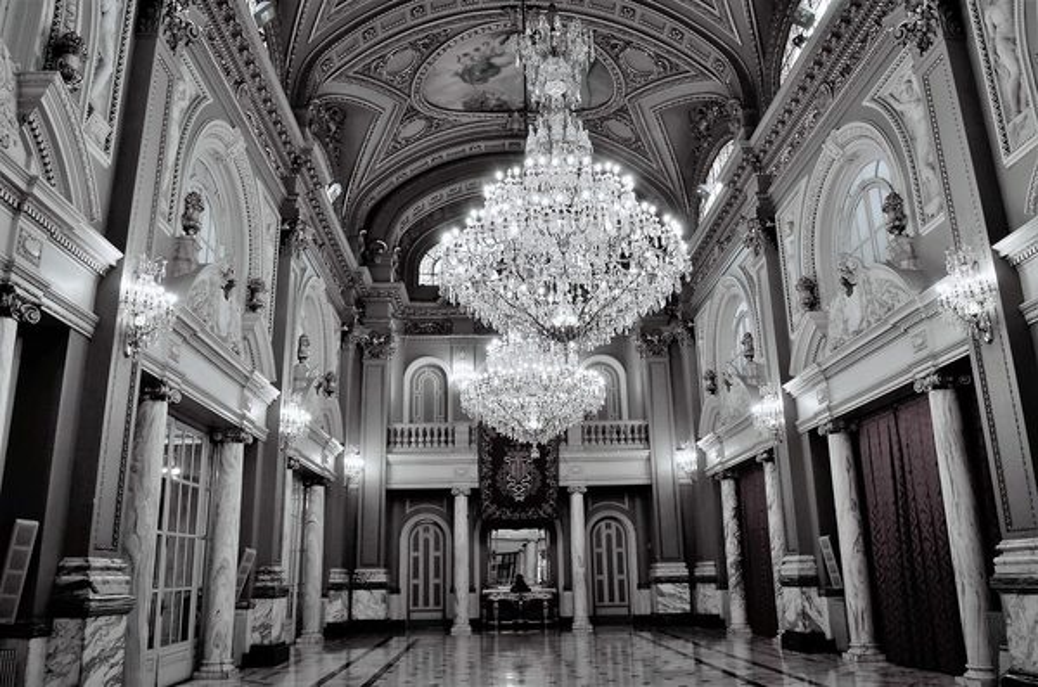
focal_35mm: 27
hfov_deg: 67.5
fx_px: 777
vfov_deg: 47.7
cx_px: 519
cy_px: 344
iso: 200
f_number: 7.1
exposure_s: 1/15
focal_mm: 18
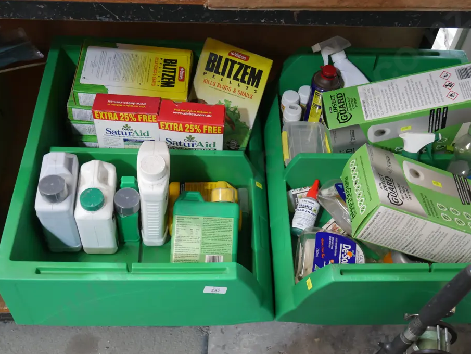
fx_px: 585
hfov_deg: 43.8
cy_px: 174
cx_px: 252
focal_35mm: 43
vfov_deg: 33.6
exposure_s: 1/60
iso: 1250
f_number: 4.1
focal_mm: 19
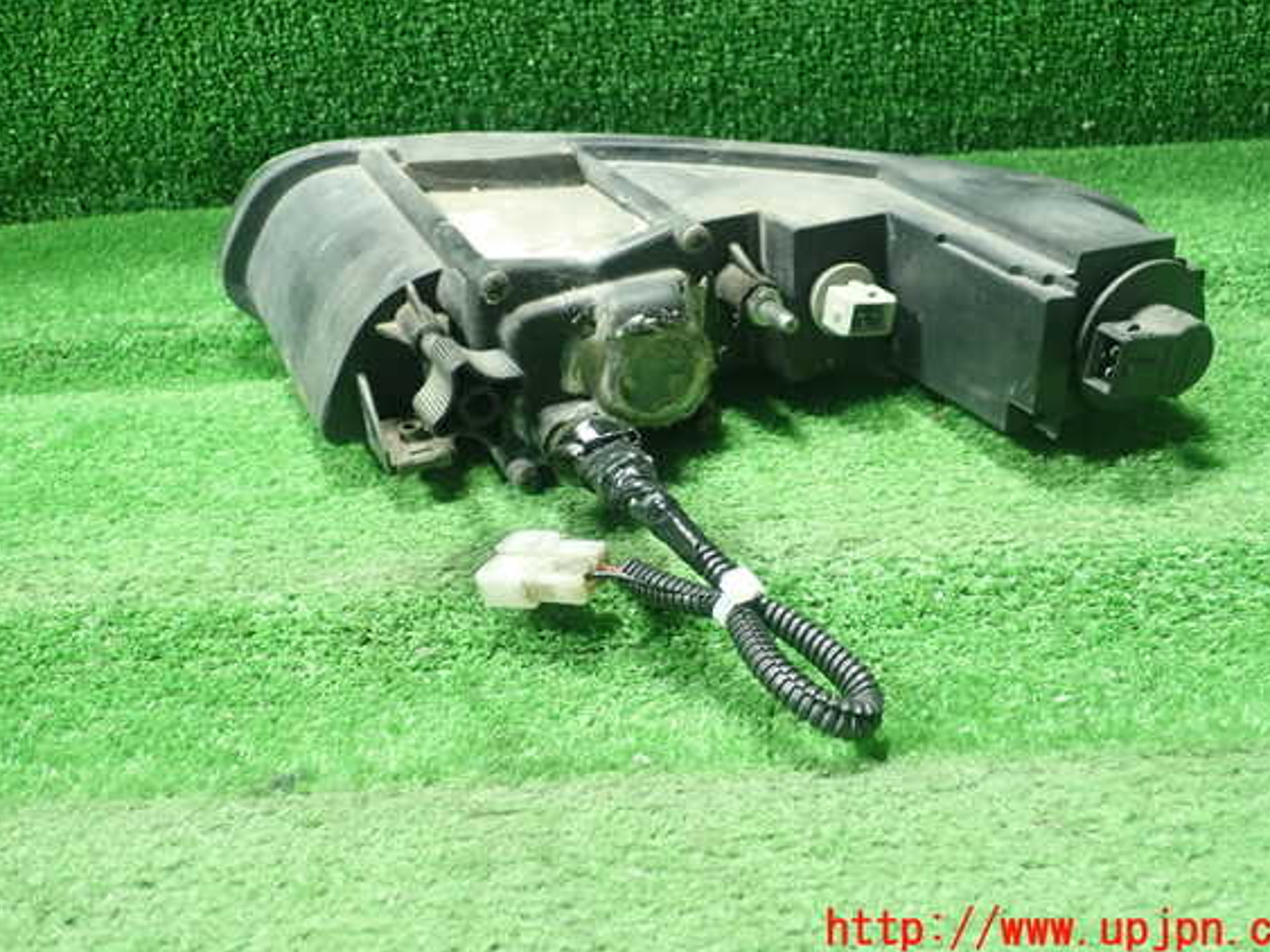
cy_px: 451
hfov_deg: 56.8
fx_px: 1174
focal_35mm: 32
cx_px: 659
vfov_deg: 44.1
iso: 800
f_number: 2.3
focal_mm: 5.5
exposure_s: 1/80
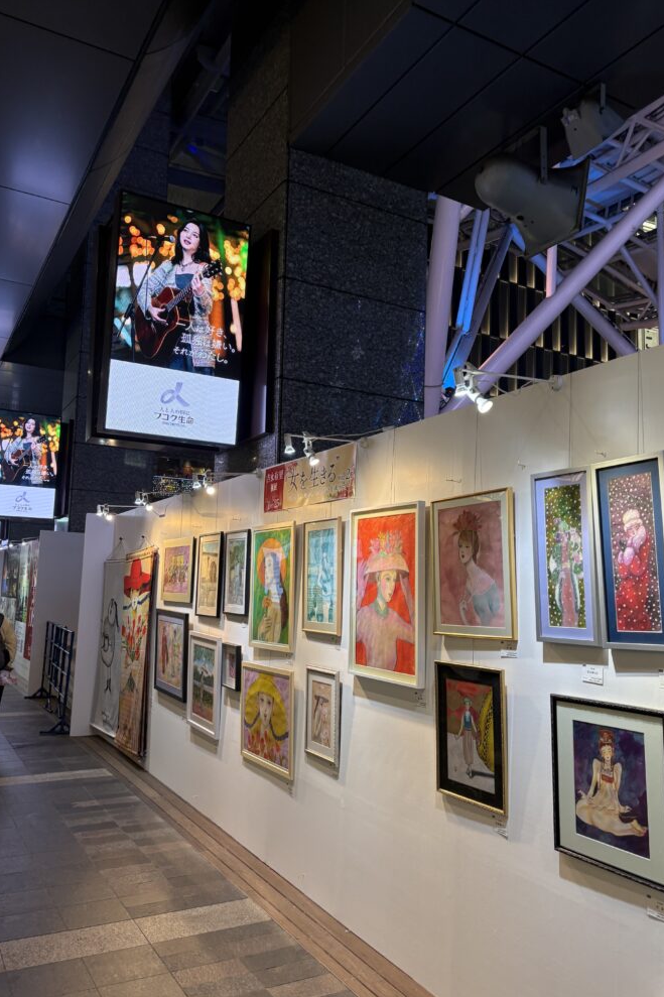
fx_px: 775
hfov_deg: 46.3
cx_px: 361
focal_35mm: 28
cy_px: 498
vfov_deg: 65.5
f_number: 1.6
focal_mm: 5.96
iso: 80
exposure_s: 1/120
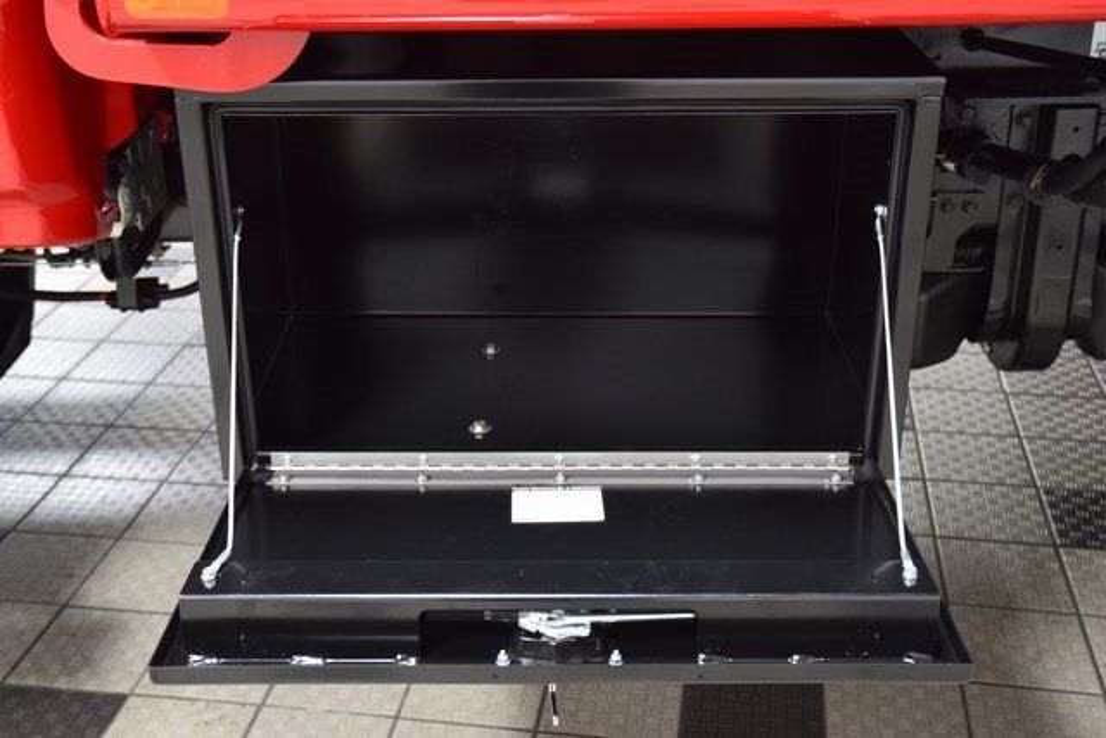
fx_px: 1429
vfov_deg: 29.0
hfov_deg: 42.3
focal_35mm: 46
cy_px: 369
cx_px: 553
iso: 1600
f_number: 4
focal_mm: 31
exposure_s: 1/15
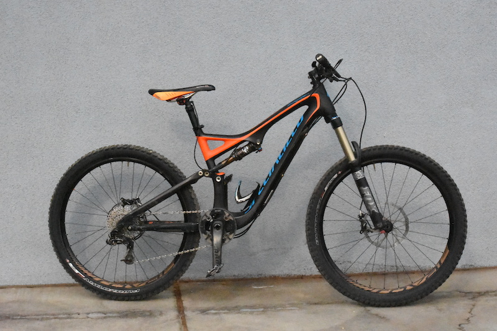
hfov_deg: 24.6
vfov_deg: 16.5
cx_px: 248
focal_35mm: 82
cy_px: 166
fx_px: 1139
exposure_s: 1/6400
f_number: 22
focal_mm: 55
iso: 25600
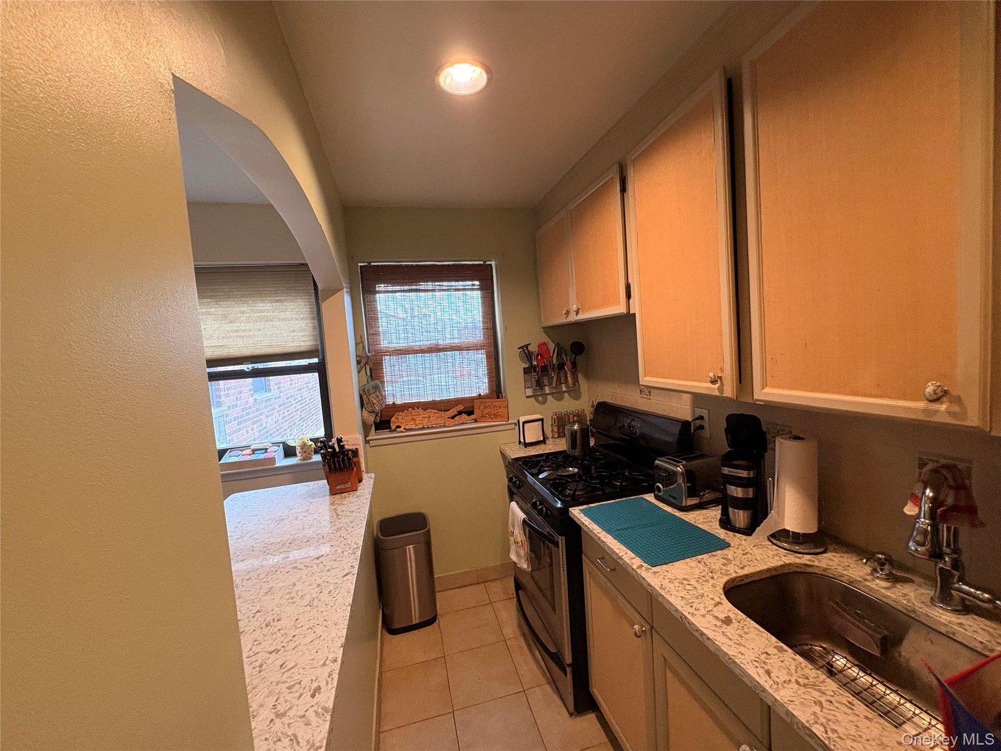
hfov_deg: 102.1
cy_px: 376
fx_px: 405
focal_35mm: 14
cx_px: 500
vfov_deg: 85.7
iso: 320
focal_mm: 2.22
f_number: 2.2
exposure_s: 1/60
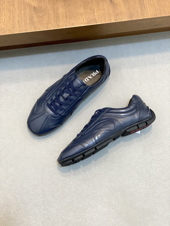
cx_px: 85
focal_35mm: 52
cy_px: 113
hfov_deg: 28.0
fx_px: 340
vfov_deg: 36.8
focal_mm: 6
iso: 250
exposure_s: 1/100
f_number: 2
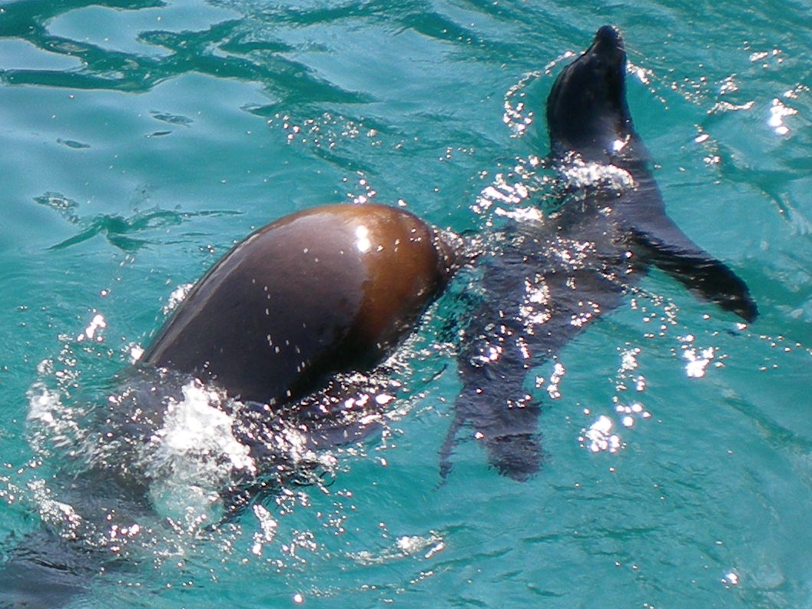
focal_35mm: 46
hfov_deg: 41.2
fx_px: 1079
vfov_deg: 31.5
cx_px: 442
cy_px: 302
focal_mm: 6.3
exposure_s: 1/150
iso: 50
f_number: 4.6
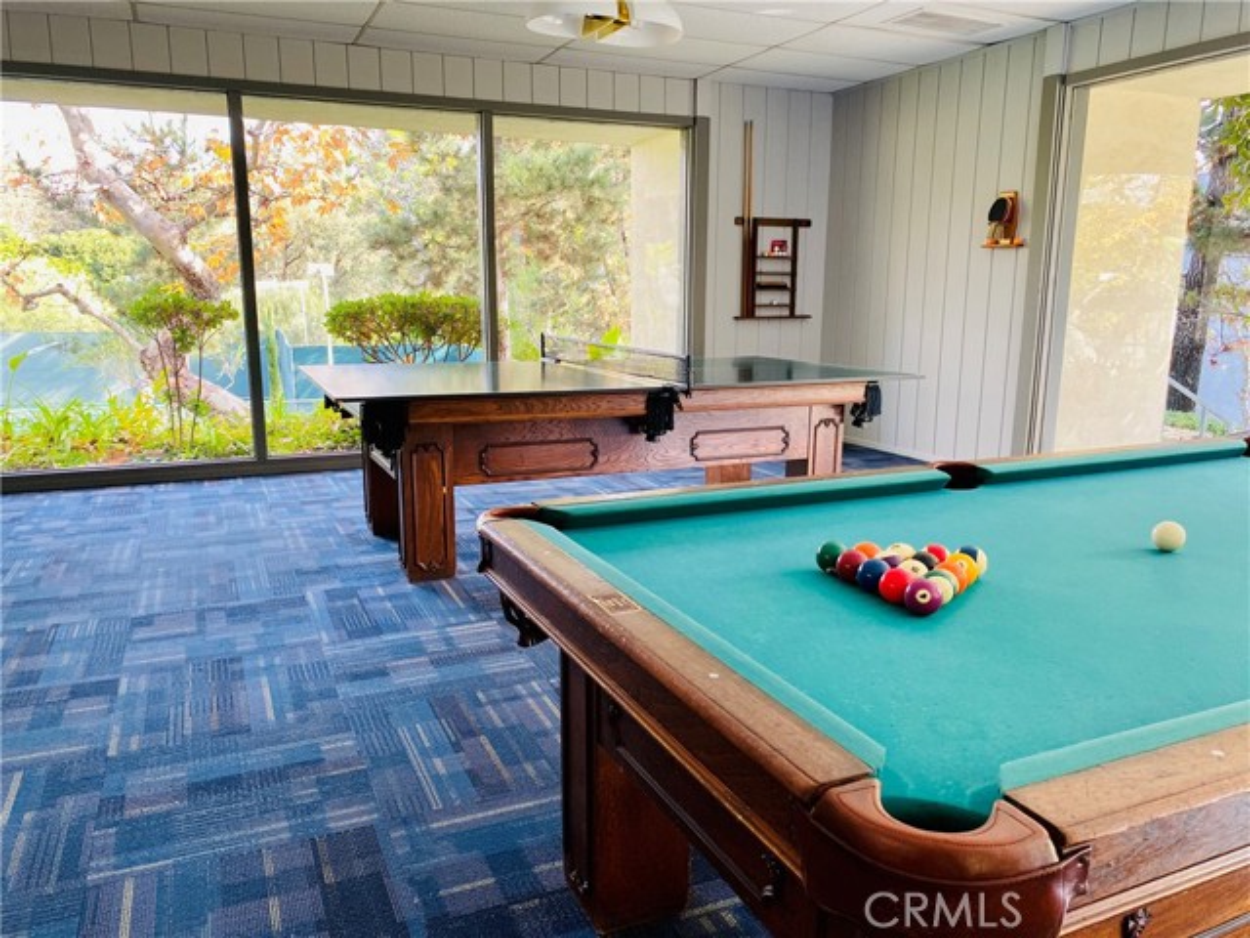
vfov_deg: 53.1
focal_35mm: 26
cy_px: 469
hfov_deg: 67.3
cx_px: 625
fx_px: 939
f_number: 1.8
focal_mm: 4.25
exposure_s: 1/121
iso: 80
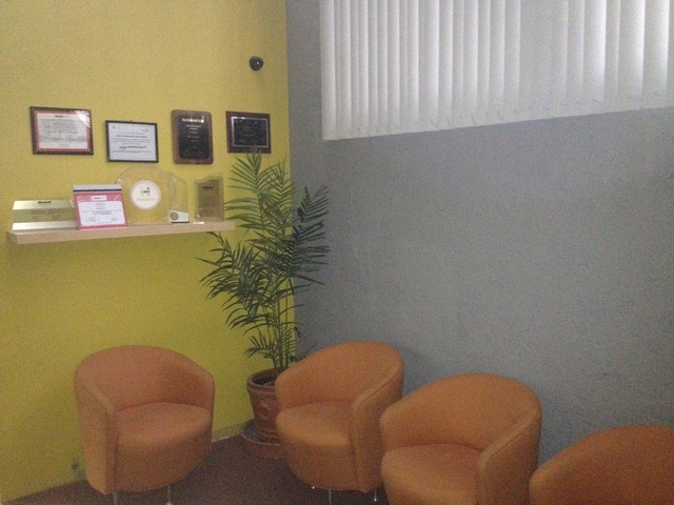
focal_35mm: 35
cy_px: 252
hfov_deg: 52.6
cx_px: 337
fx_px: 681
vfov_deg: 40.7
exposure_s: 1/16
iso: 800
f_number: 2.4
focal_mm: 4.28
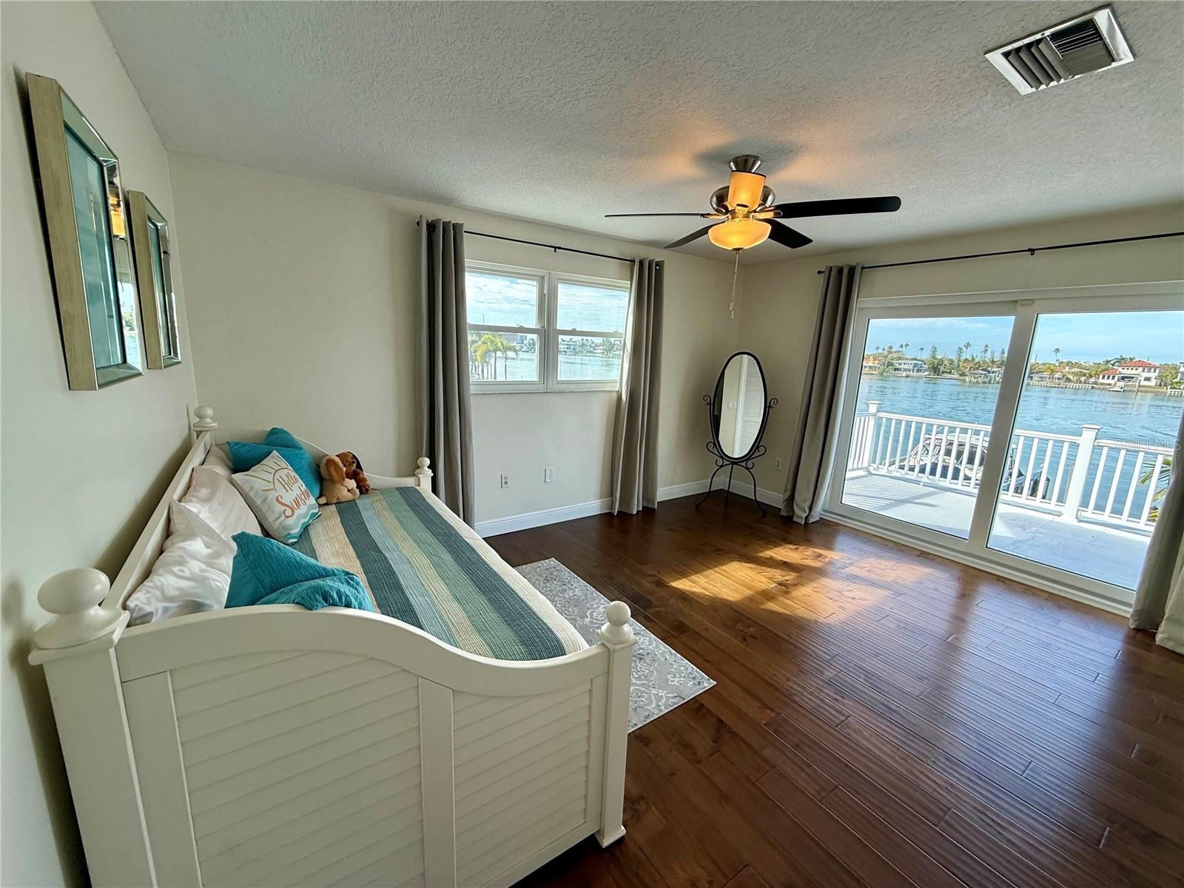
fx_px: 479
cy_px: 444
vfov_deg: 85.7
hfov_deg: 102.1
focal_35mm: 14
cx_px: 592
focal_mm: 2.22
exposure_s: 1/180
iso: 64
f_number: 2.2
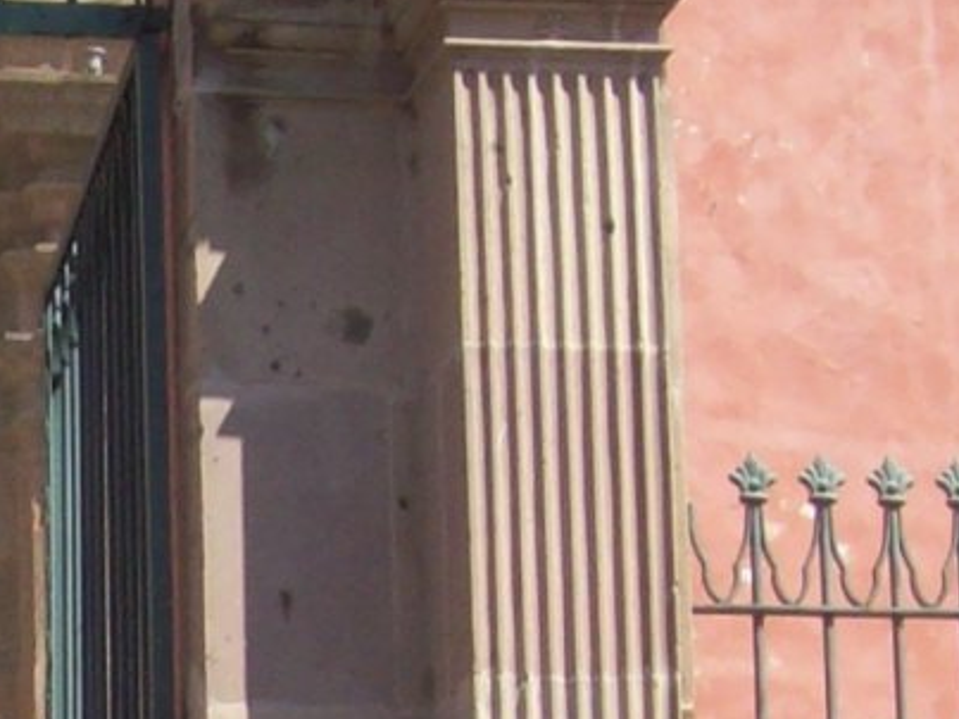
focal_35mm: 183
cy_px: 1128
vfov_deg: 7.9
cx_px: -807
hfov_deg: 10.2
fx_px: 5068
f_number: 4.8
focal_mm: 6
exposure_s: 1/380
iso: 80
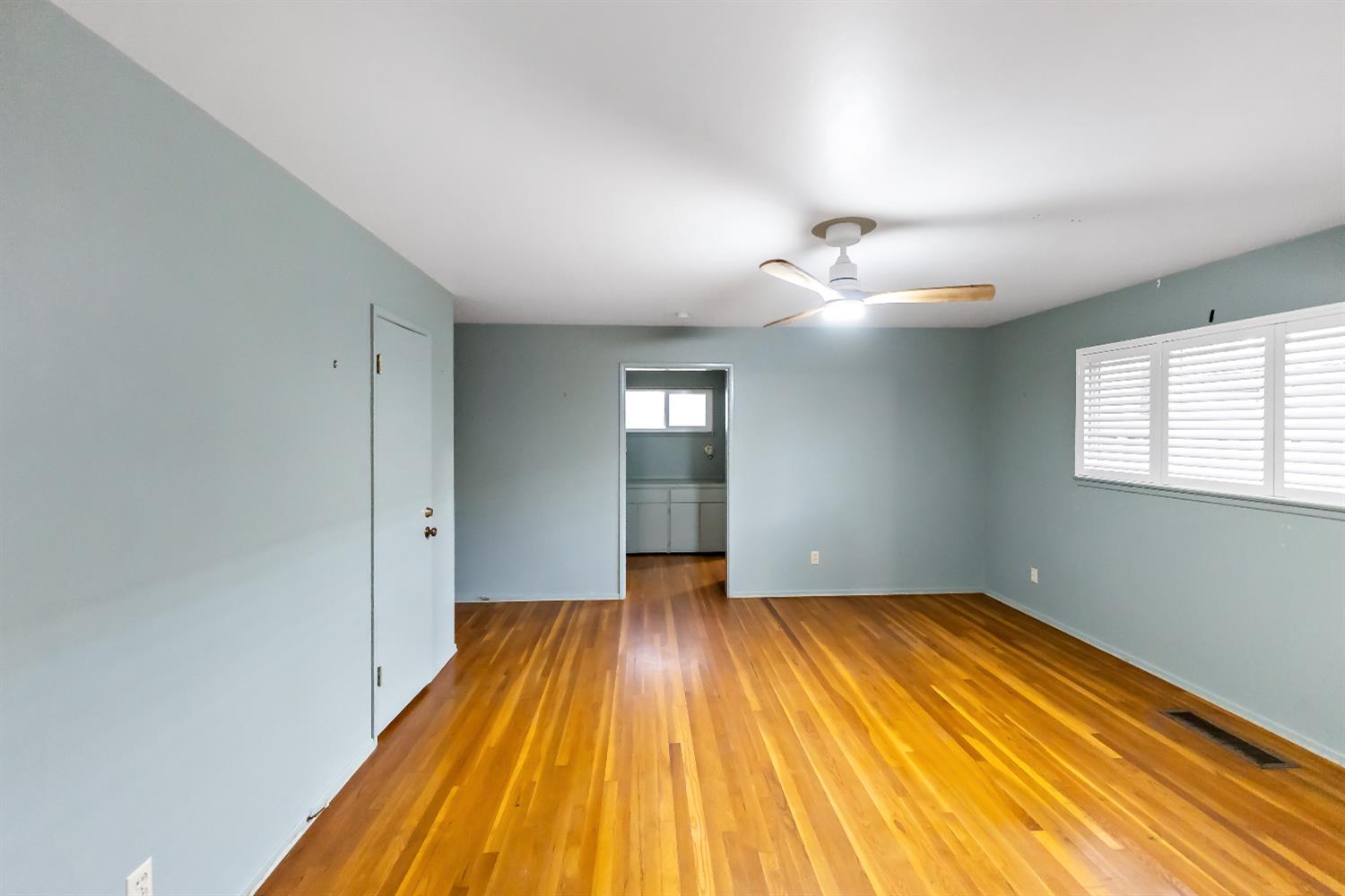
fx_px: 523
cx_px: 672
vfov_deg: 81.2
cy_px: 448
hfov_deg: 104.3
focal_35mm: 14
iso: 4000
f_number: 2.8
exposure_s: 1/160
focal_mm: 14
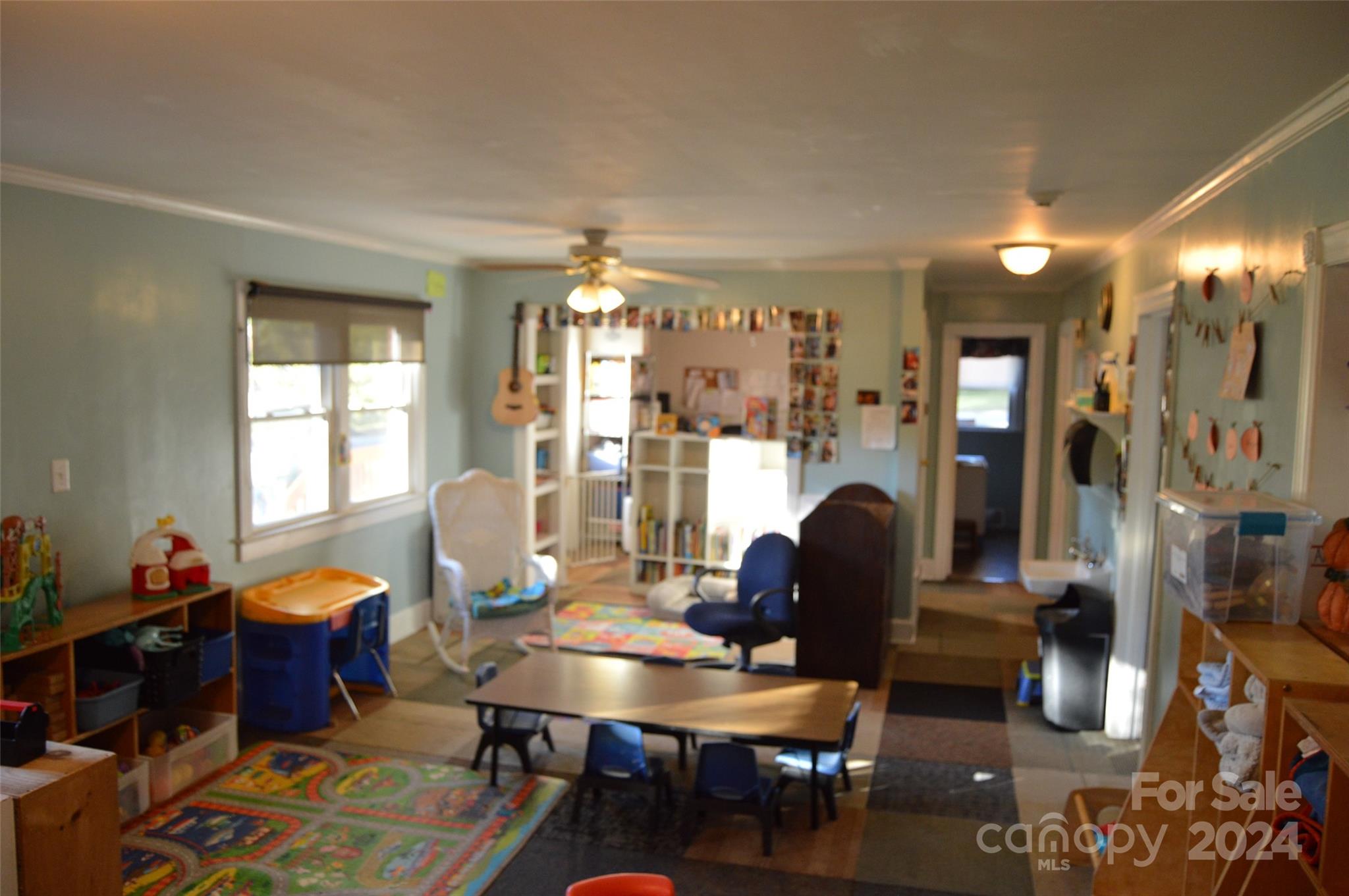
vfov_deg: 47.8
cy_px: 448
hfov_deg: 67.4
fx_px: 1011
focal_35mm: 27
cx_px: 674
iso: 720
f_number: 3.5
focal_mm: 18
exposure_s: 1/60
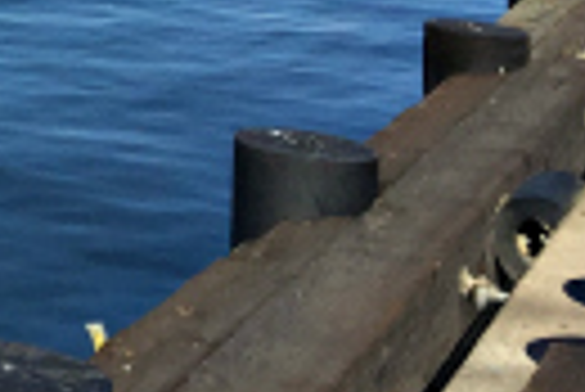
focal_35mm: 148
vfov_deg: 8.6
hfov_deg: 12.7
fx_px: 2408
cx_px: -450
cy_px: -489
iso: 32
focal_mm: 4.15
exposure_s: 1/3597
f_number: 2.2
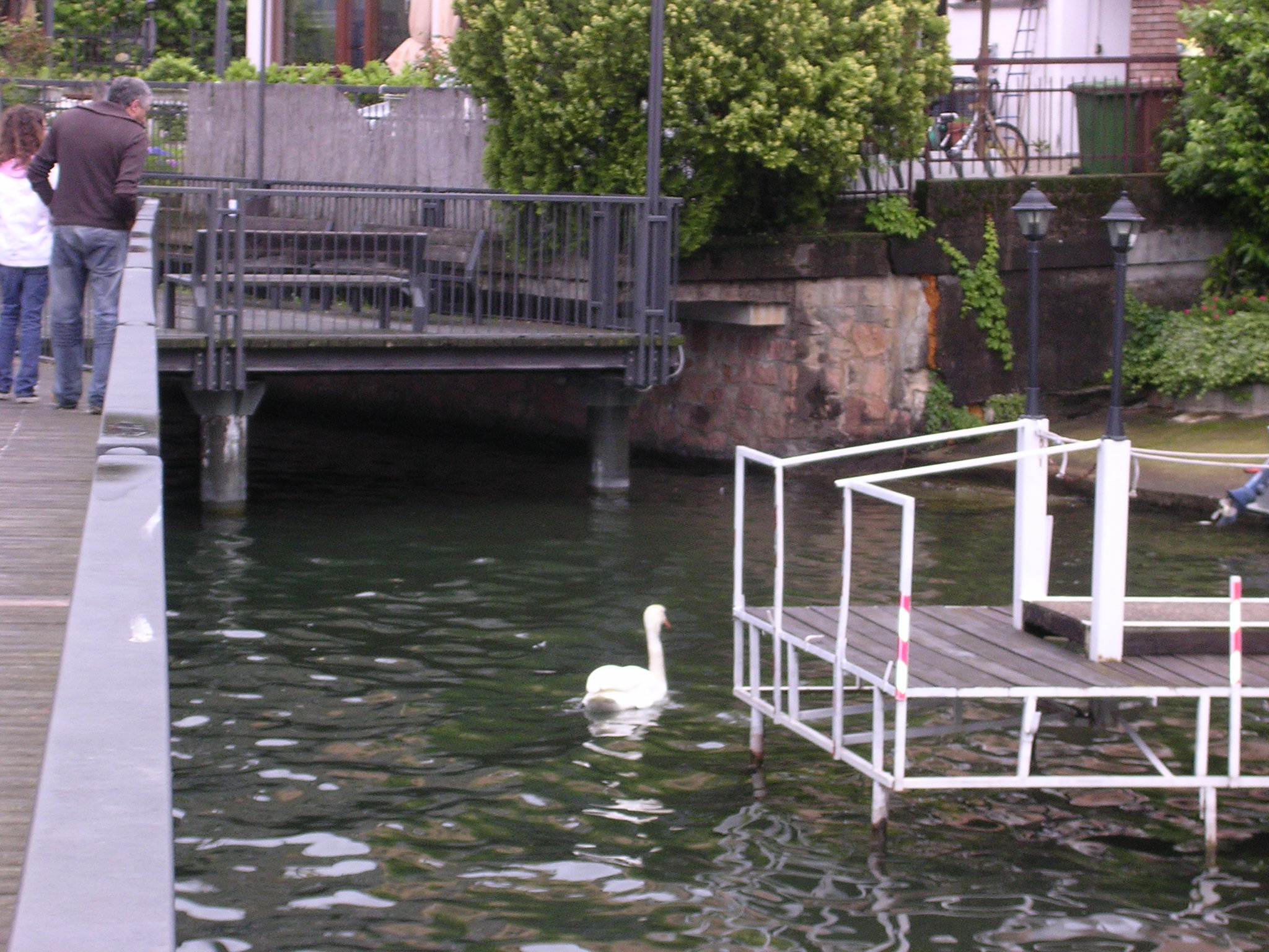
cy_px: 476
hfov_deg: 17.1
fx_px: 4216
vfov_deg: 12.9
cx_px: 634
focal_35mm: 115
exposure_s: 1/60.1
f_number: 4.9
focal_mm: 17.4
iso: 192
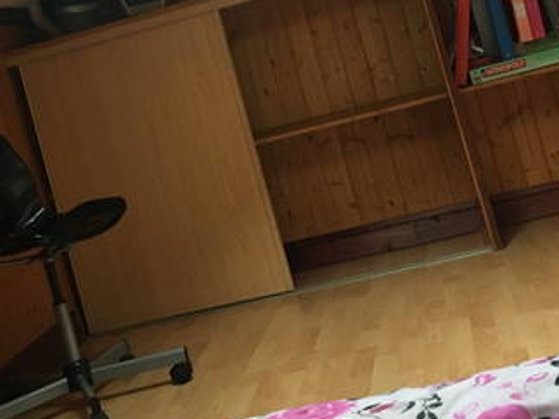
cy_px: 12
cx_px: 213
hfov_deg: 27.3
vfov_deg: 20.1
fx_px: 1146
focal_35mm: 71
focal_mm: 4.15
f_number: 2.2
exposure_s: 1/33
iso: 160
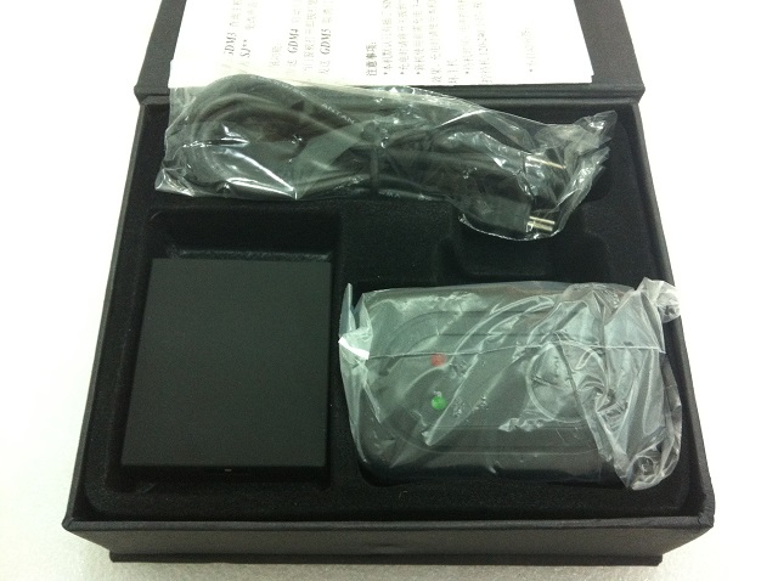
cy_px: 290
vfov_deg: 40.6
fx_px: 785
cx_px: 389
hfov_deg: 52.7
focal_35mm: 35
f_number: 2.8
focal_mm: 3.85
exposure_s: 1/15
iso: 250
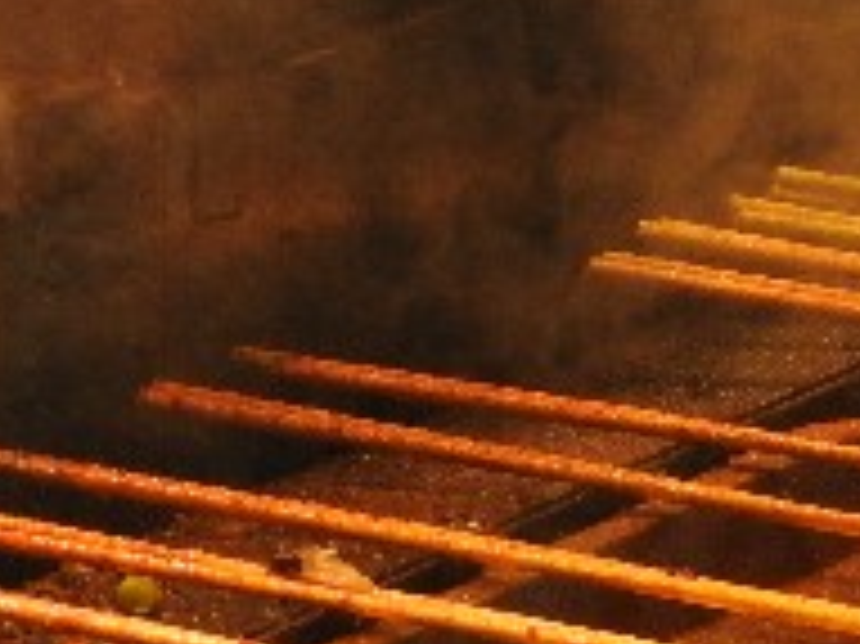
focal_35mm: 629
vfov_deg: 2.4
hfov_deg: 3.1
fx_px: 15617
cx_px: 1130
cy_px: 248
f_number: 5.2
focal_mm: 26.9
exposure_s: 1/250
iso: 400
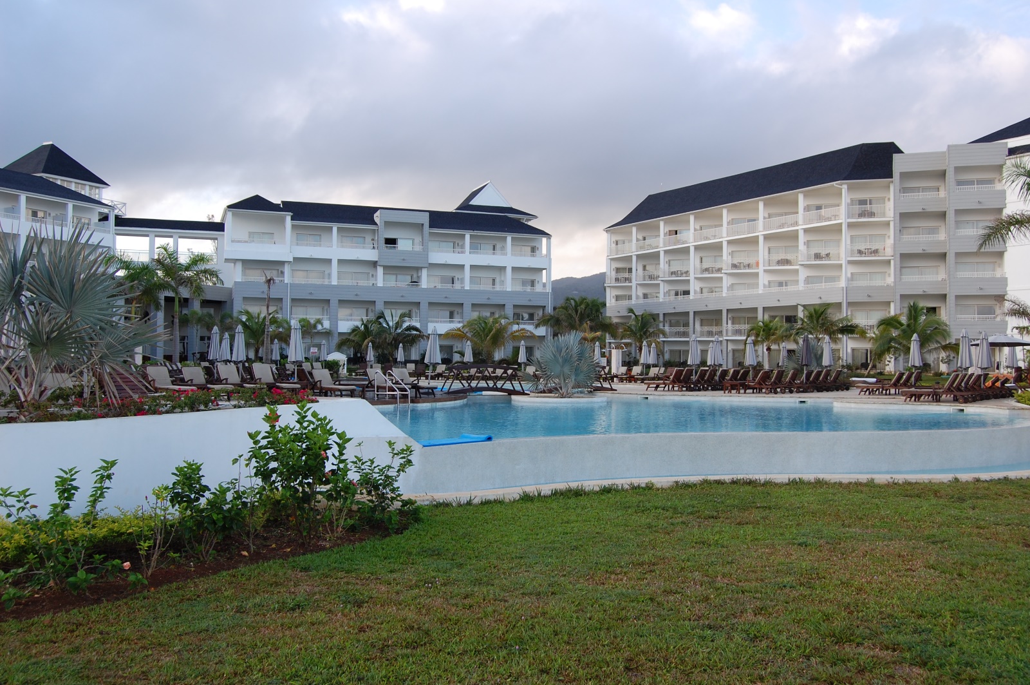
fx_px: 857
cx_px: 515
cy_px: 342
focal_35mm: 30
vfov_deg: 43.5
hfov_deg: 62.0
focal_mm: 20
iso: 200
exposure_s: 1/160
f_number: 6.3
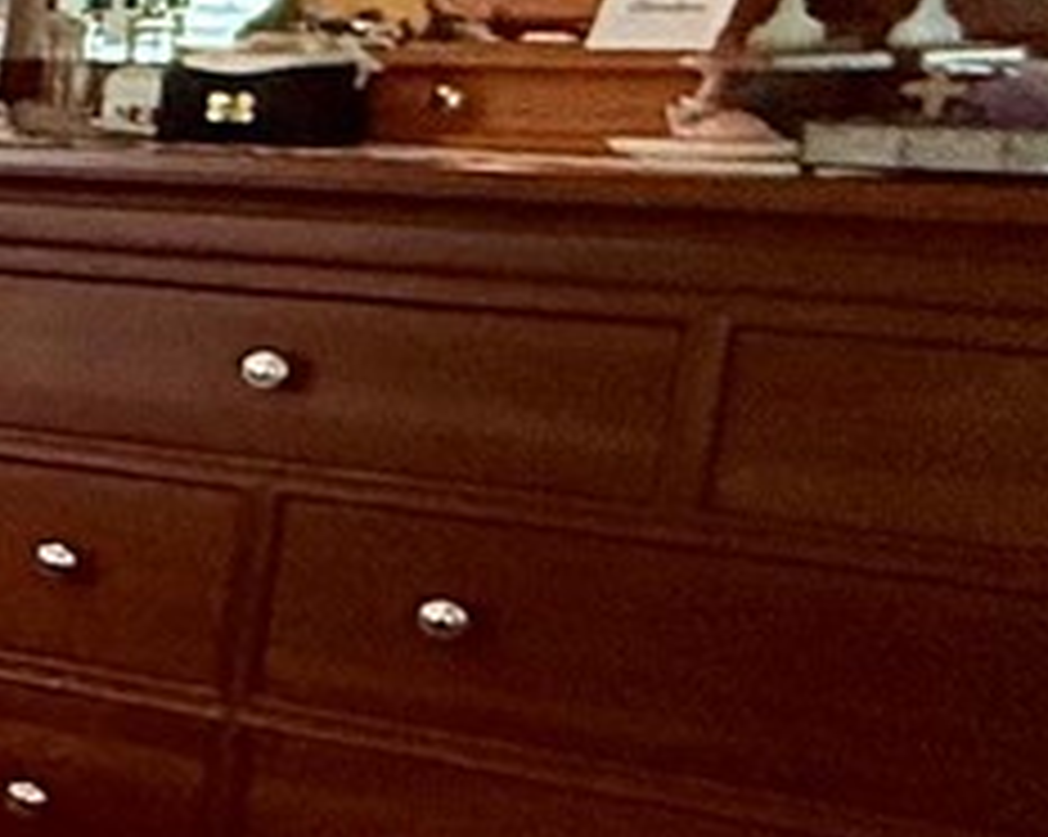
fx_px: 2913
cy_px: 490
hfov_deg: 11.7
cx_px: -2033
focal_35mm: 94
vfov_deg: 16.3
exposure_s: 1/60
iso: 500
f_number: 2.2
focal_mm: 2.22
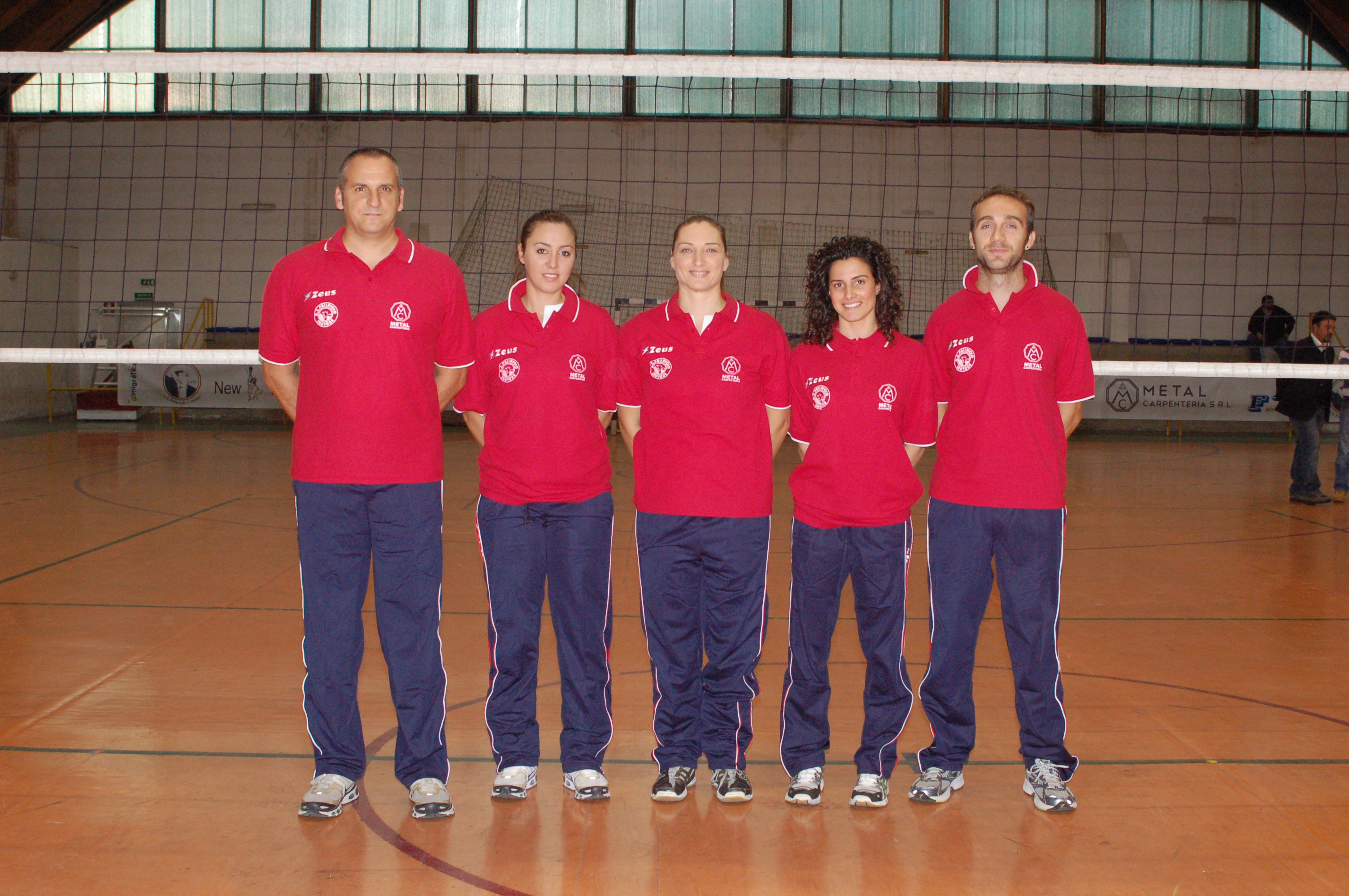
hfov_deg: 46.4
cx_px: 674
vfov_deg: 31.8
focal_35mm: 42
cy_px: 448
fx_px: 1572
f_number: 7.1
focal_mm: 28
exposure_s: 1/60
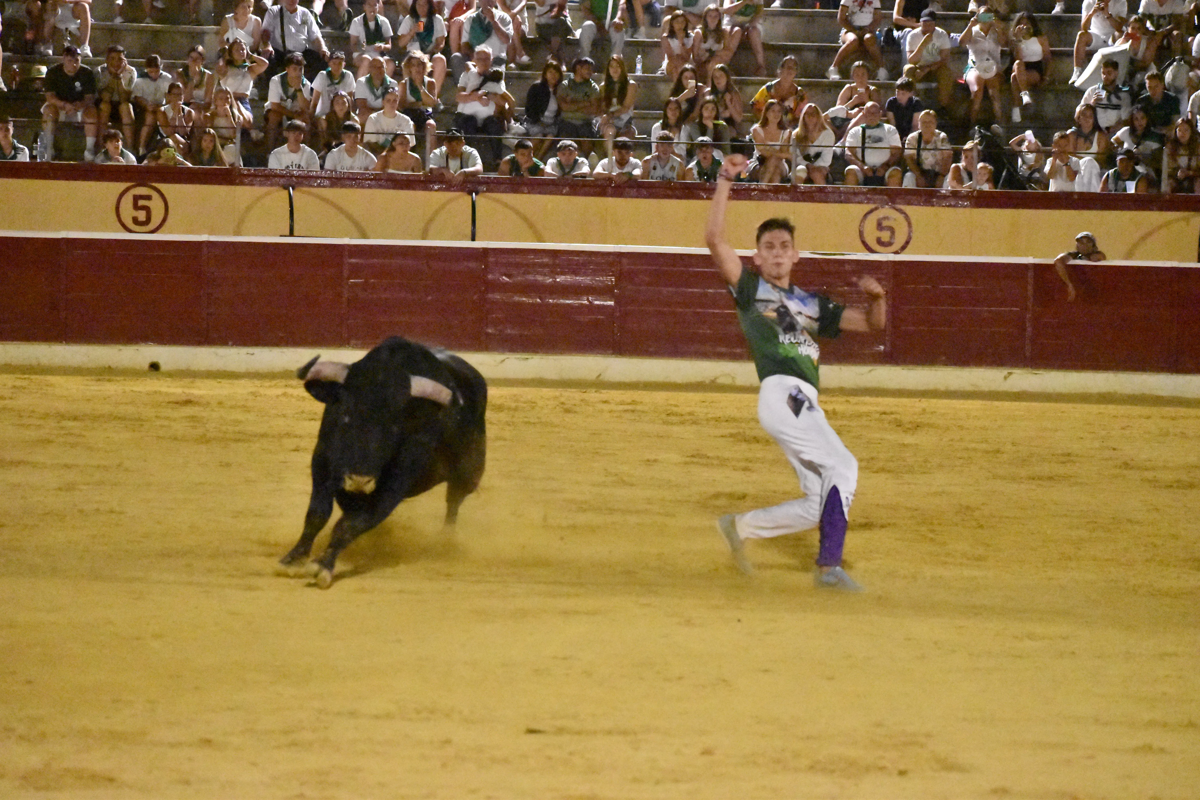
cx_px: 600
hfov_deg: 14.4
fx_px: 4750
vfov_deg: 9.6
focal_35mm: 142
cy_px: 400
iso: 25600
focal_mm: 95
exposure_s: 1/400
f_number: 5.6
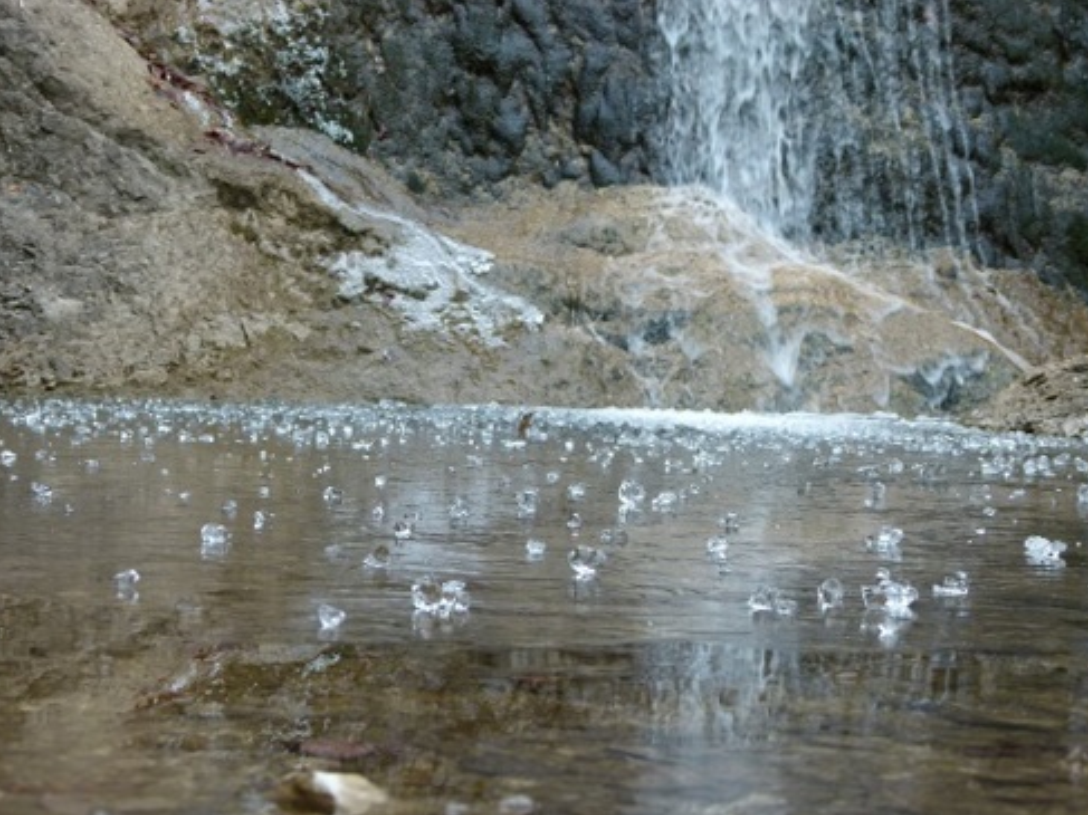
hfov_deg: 22.2
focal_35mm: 88
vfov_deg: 16.8
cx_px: 633
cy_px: 489
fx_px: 2765
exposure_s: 1/80
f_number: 3.3
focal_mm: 13.2
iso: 100
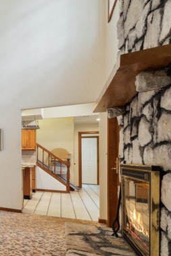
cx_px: -161
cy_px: 161
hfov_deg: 20.3
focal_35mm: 34
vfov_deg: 55.1
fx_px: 242
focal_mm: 12
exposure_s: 1/3.33
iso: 250
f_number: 11
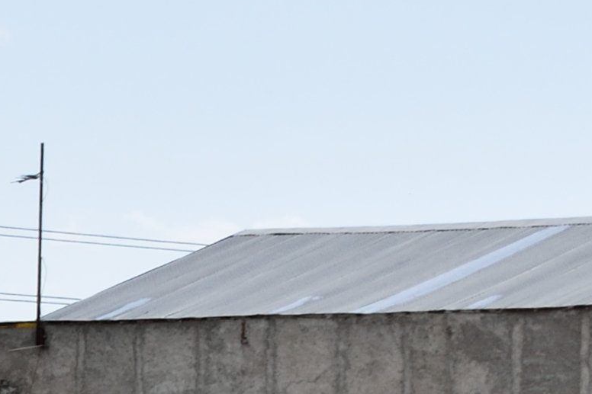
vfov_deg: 3.4
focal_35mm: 406
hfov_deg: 5.0
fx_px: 6672
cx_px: -660
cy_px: 810
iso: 200
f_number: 10
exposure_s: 1/400
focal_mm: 35
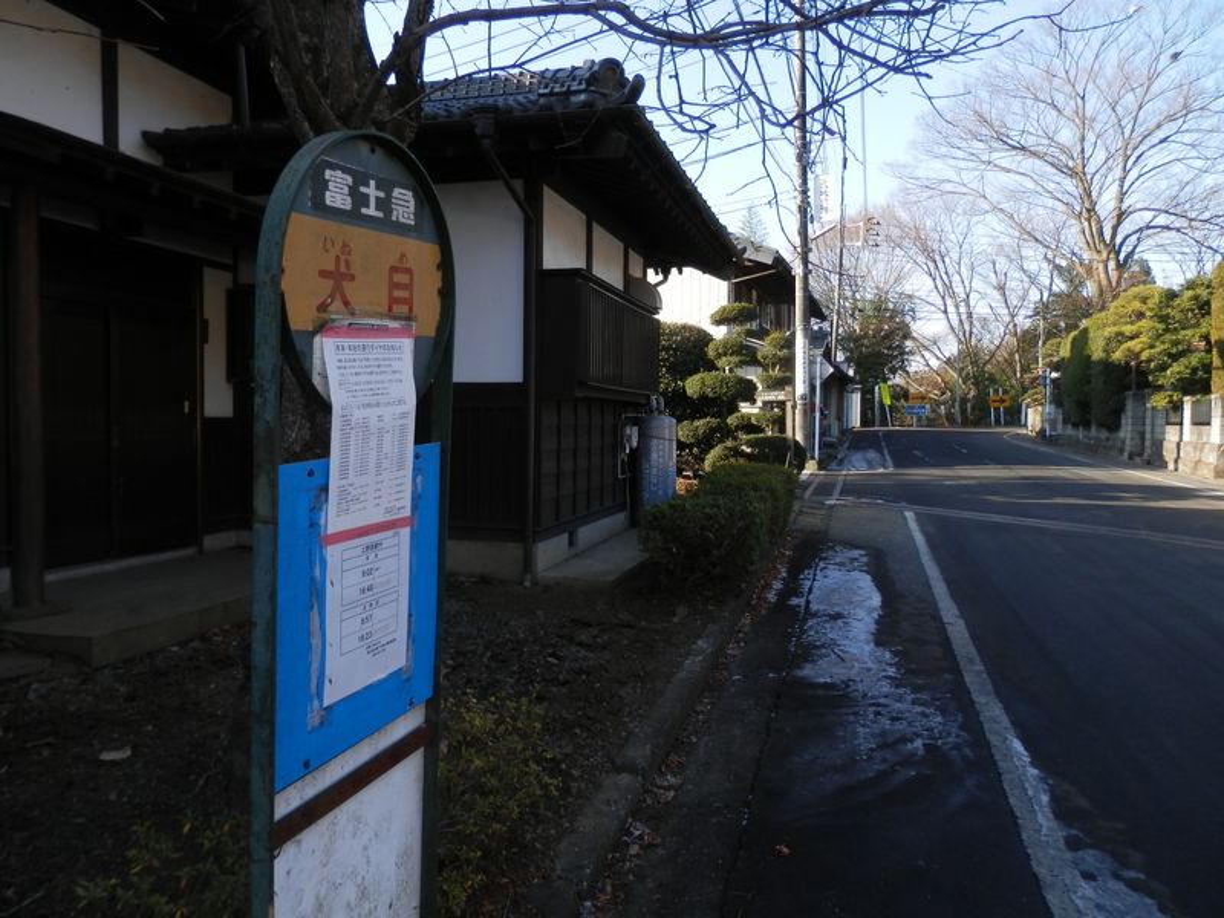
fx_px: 884
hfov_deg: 69.4
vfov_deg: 54.9
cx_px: 612
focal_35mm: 25
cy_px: 459
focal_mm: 4.5
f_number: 3
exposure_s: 1/250
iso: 80
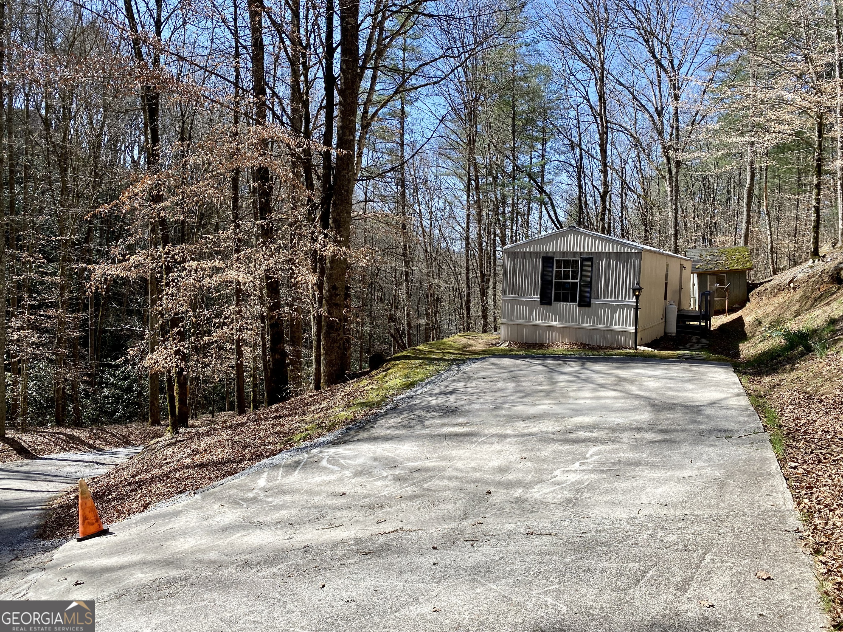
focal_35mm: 26
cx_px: 422
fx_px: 633
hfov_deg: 67.3
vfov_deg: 53.1
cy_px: 316
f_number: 1.8
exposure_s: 1/1429
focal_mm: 4.25
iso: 32
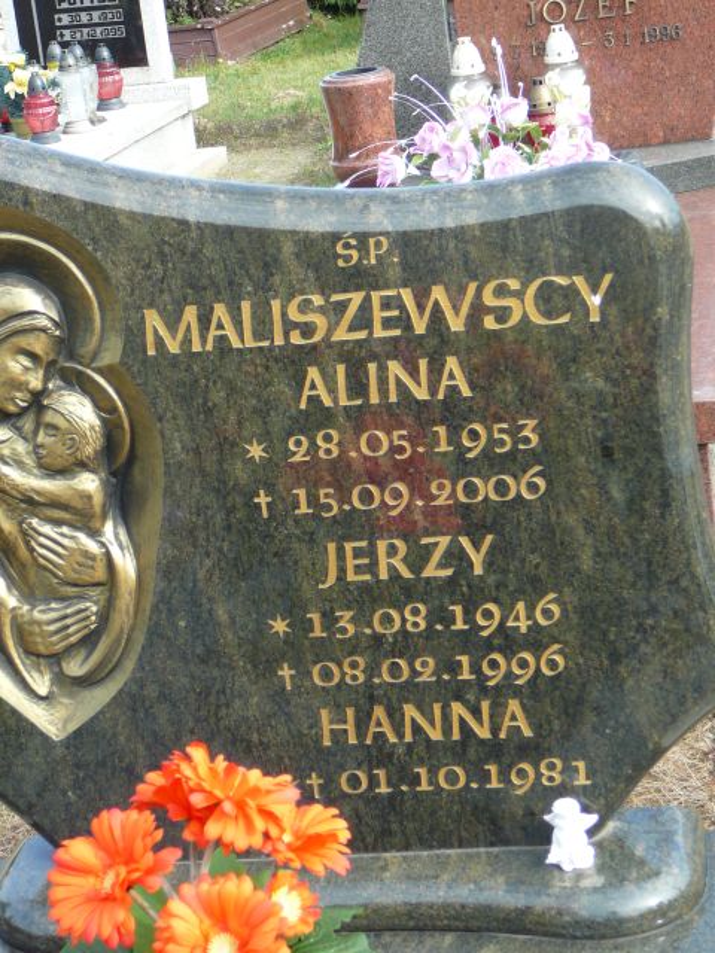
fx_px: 2258
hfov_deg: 18.0
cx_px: 358
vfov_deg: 23.8
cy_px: 476
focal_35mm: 82
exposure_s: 1/125
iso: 80
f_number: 3.8
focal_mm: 12.2
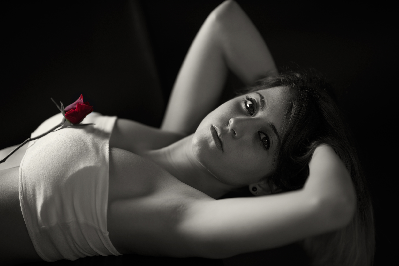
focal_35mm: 85
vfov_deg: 16.1
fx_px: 942
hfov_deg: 23.9
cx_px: 200
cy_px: 133
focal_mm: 85
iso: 64
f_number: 1.4
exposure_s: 1/200
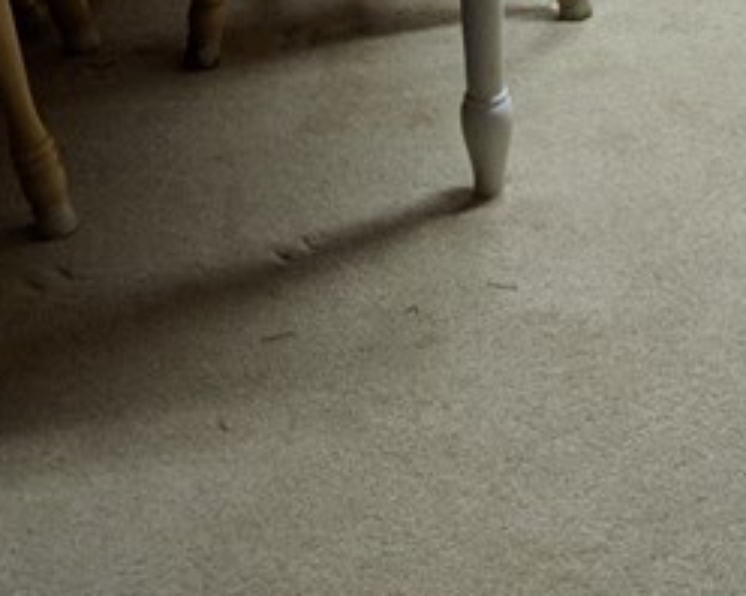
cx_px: 797
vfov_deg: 12.9
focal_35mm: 109
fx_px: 2405
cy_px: -467
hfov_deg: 17.1
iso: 229
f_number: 1.8
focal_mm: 4.44
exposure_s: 1/120
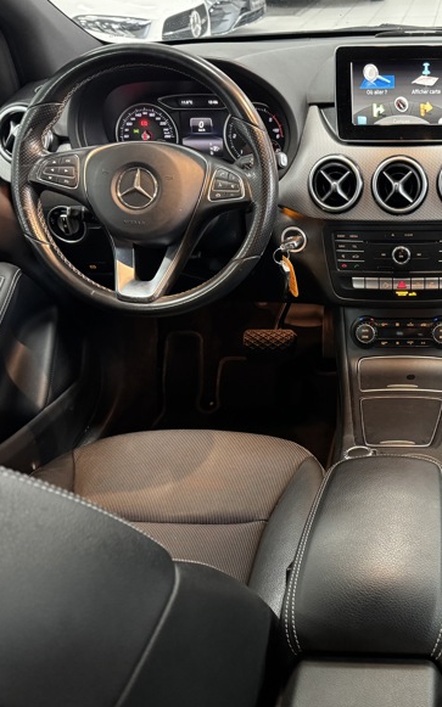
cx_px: 404
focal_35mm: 35
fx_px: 675
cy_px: 352
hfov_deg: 34.1
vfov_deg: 55.3
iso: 800
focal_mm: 6.76
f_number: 1.78
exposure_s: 1/33
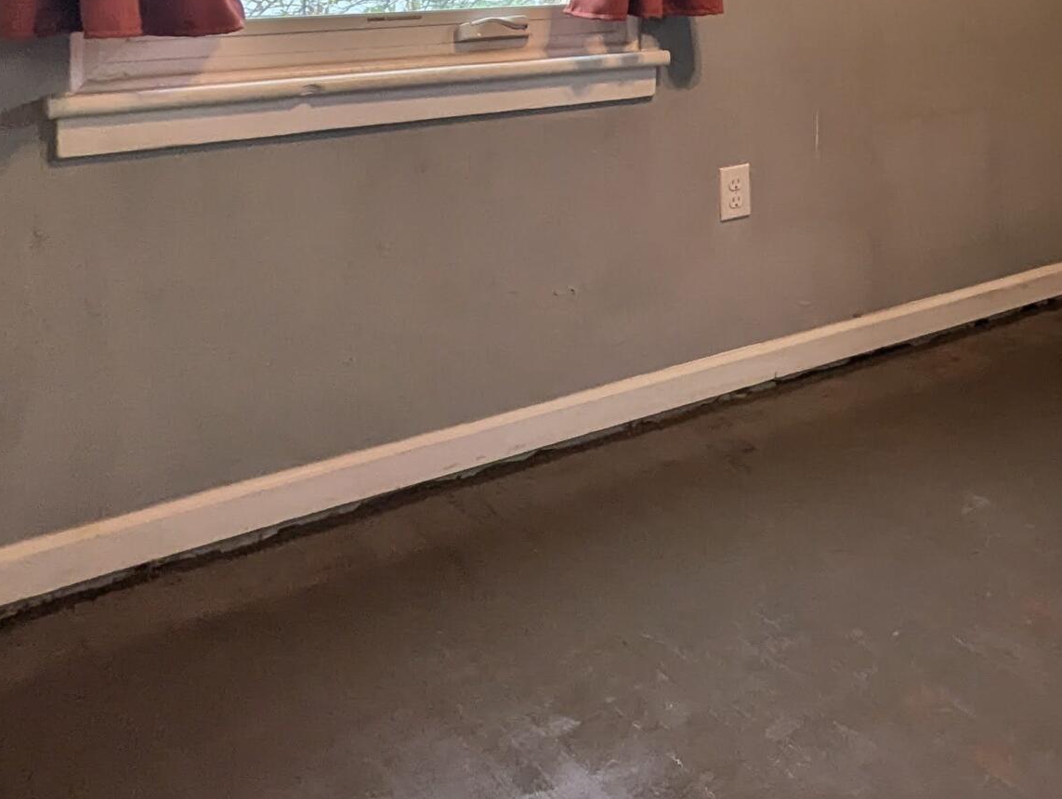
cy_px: -48
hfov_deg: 37.8
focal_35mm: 42
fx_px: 1290
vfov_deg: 31.2
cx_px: 1150
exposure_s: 1/40
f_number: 2.2
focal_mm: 2.35
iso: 79
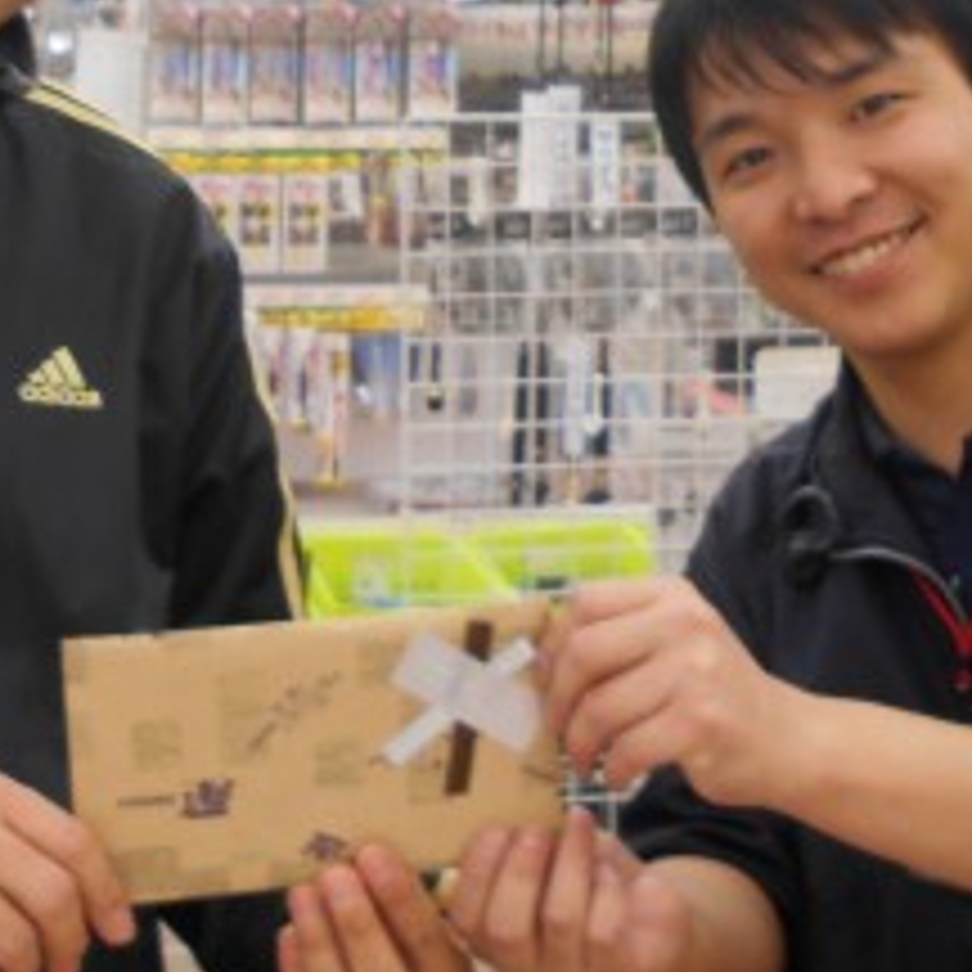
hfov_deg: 25.1
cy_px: 274
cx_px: 261
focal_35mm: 68
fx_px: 2160
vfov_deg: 25.1
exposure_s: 1/30
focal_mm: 4.6
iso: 80
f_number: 3.2
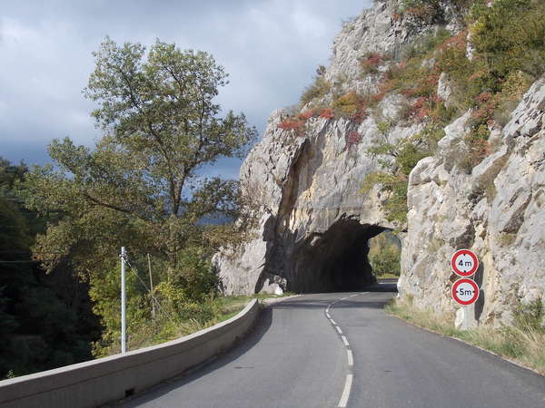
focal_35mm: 43
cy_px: 204
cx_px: 272
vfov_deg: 33.6
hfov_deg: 43.9
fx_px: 677
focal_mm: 6.1
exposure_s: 1/200
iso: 80
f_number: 6.5
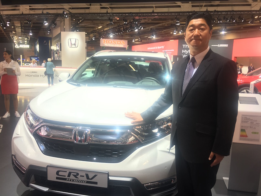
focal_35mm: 29
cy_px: 98
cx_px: 130
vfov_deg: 48.2
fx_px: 219
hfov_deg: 61.7
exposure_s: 1/33
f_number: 2.2
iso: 32
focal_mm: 4.15
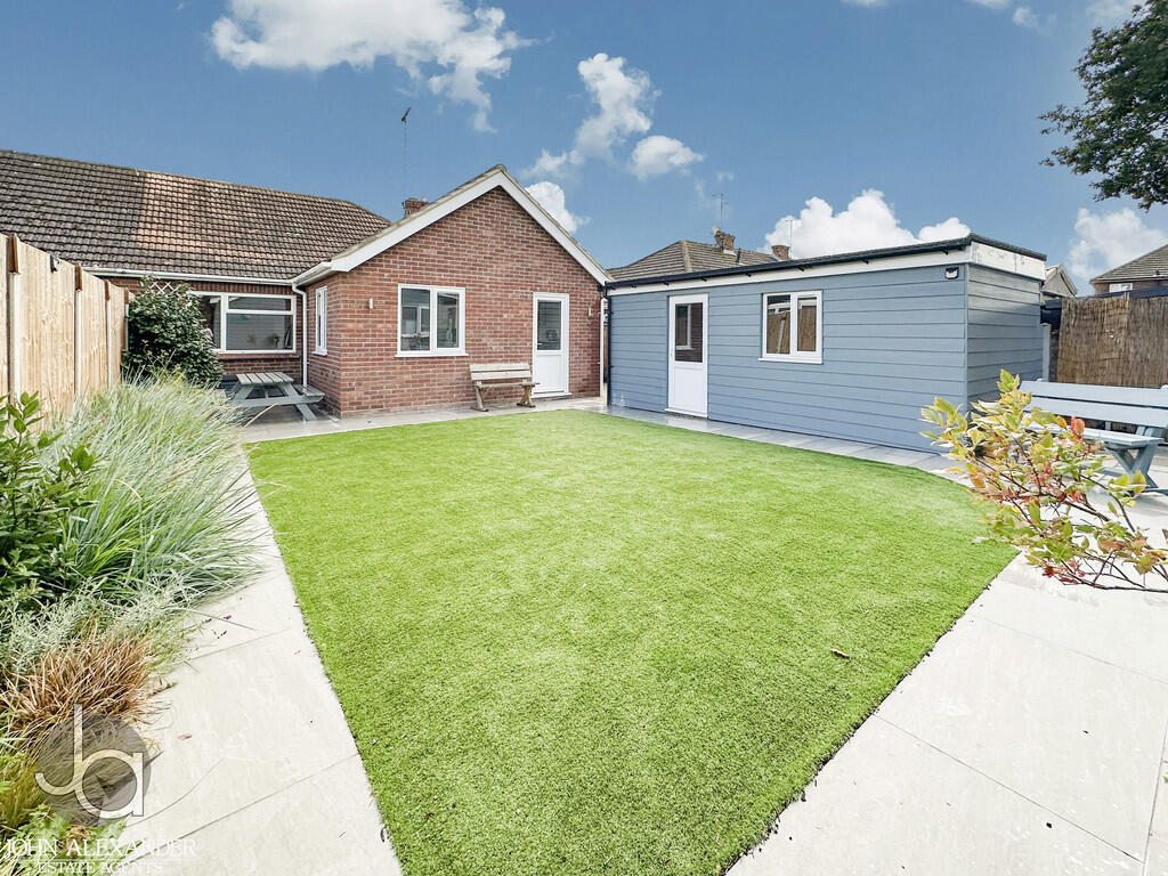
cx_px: 584
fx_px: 472
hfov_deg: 102.1
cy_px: 438
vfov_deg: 85.7
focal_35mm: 14
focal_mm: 2.22
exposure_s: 1/1916
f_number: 2.2
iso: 50
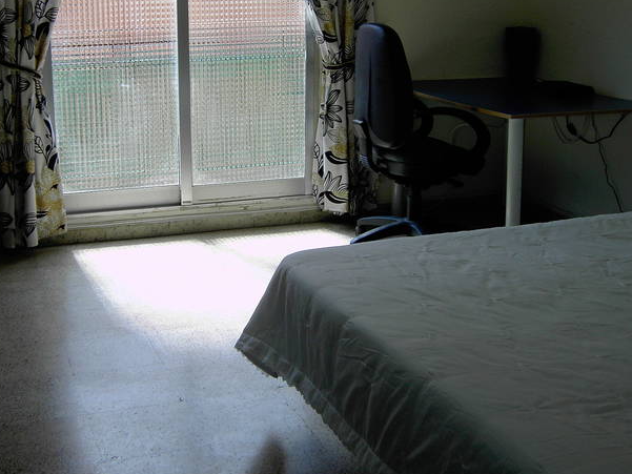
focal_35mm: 46
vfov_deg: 31.5
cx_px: 248
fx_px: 840
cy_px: 204
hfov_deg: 41.0
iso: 100
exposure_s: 1/125
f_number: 4.8
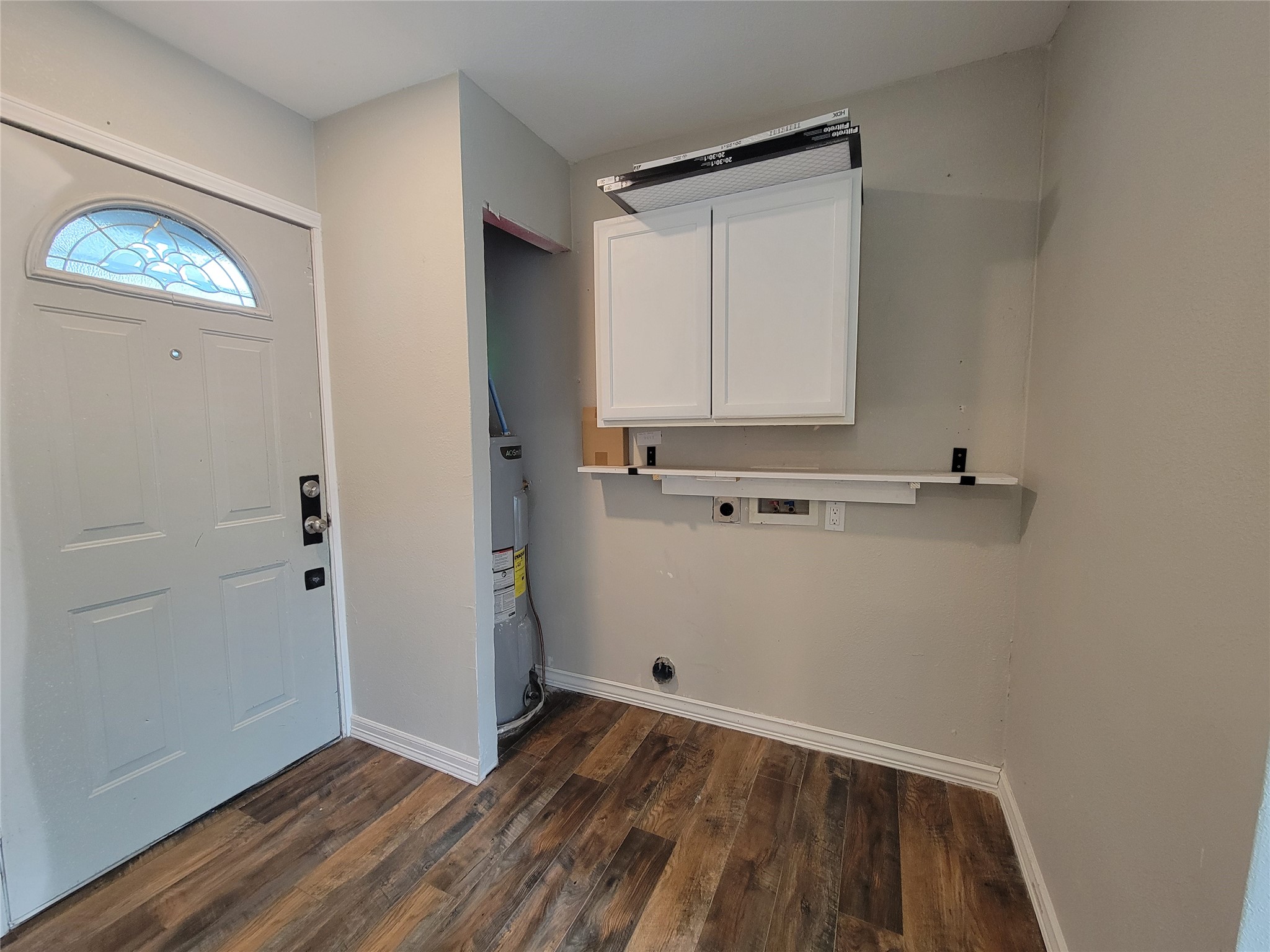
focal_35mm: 13
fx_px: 477
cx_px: 635
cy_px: 476
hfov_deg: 106.2
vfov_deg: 89.9
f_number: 2.2
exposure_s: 1/60
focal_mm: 2.2
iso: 320
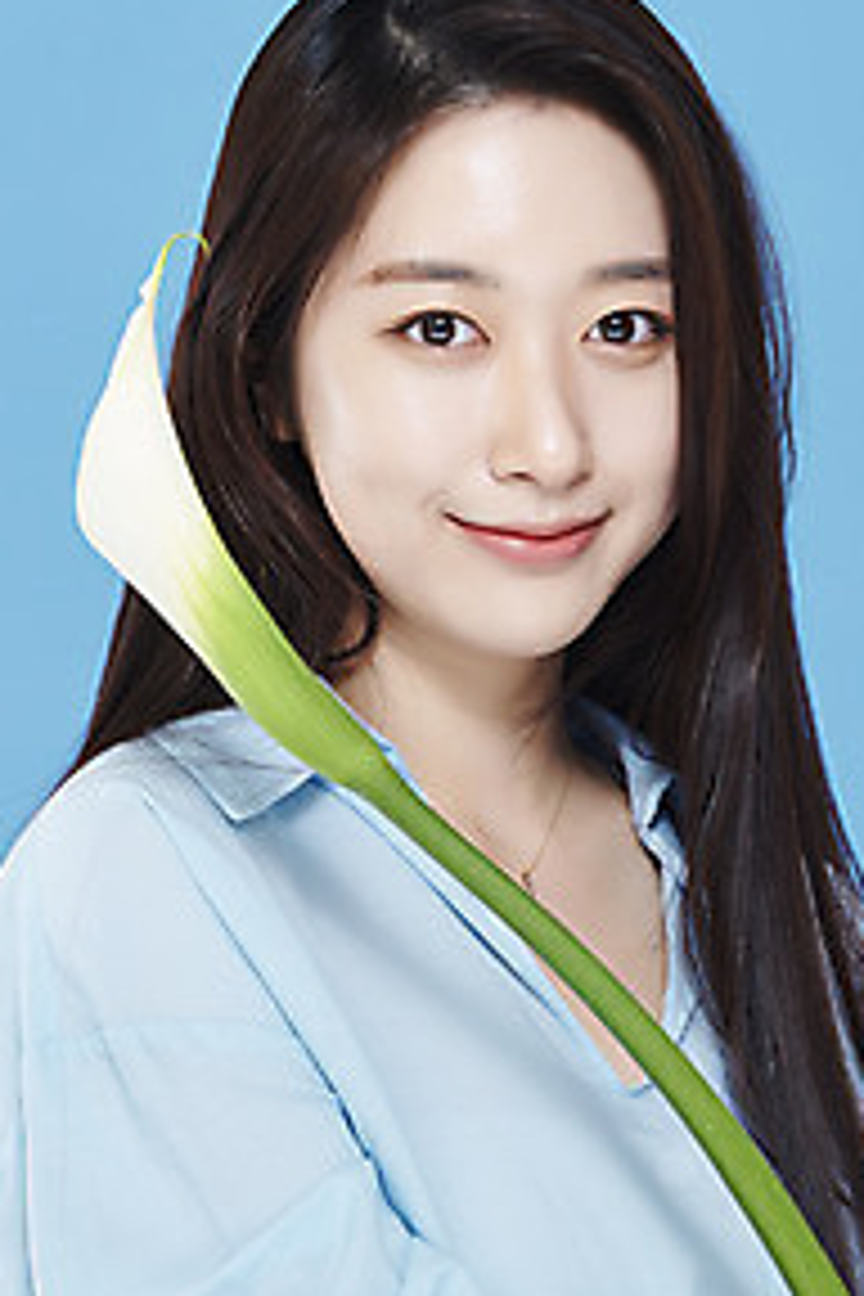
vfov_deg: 14.1
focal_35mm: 146
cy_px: 594
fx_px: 5256
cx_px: 452
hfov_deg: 9.4
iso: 64
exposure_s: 1/125
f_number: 11
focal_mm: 105
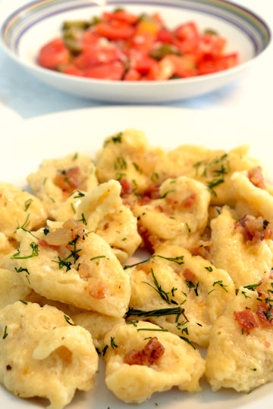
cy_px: 204
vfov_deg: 59.5
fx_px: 358
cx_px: 136
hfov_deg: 41.7
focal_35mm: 32
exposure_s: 1/30
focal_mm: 21
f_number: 3.8
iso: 140
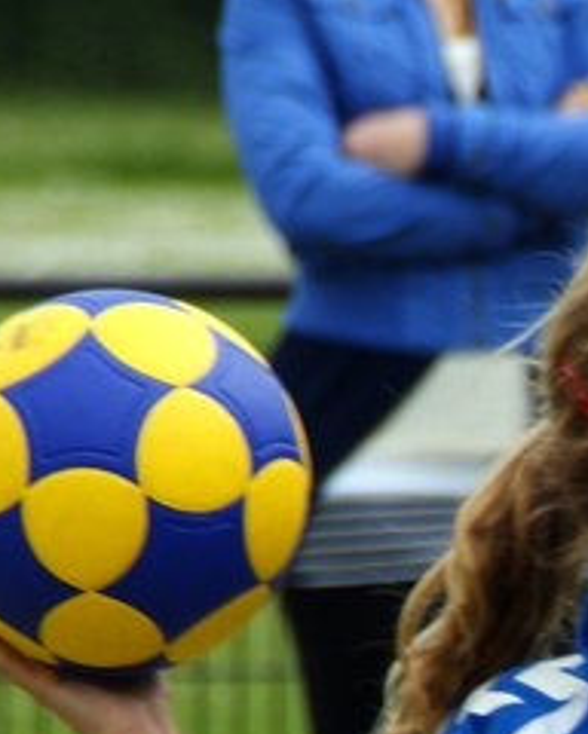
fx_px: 27561
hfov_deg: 1.2
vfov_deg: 1.5
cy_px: 803
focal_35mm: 1267
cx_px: 891
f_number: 6.3
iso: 100
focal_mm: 180
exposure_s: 1/320
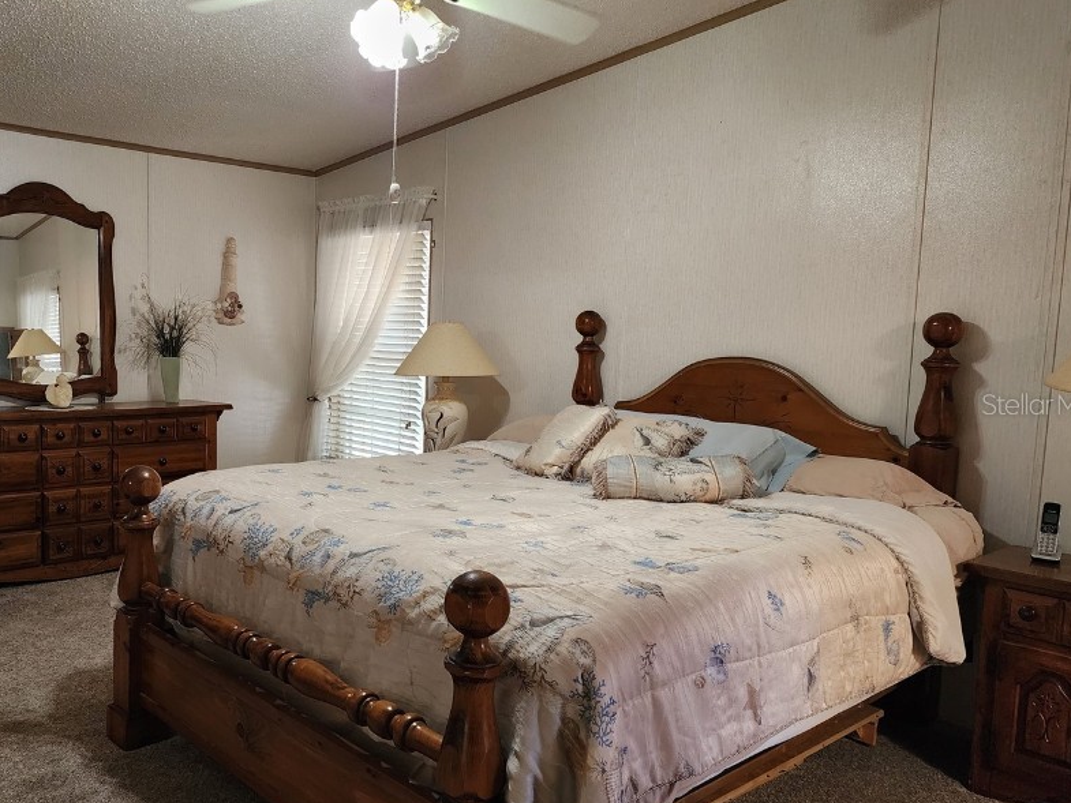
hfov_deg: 59.3
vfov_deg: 46.8
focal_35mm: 30
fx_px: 928
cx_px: 412
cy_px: 404
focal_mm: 6.4
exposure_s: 1/120
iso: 640
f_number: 1.8
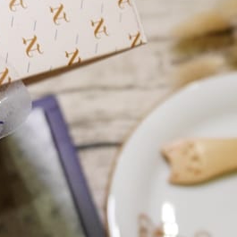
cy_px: 189
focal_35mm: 89
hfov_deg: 19.4
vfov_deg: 19.3
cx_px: 63
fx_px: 689
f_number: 4.6
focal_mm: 20
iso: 1250
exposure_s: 1/60
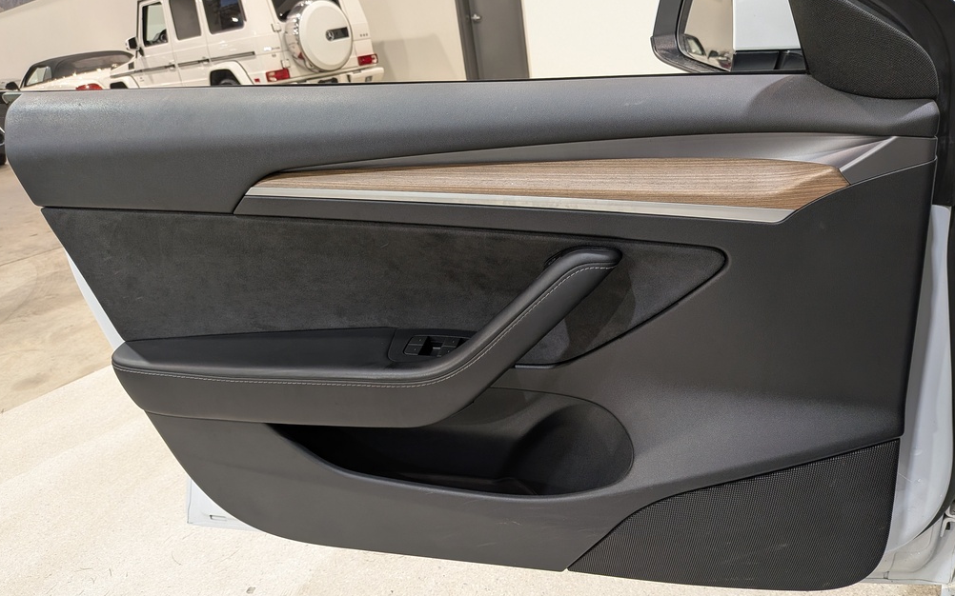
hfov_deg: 70.4
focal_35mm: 26
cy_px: 311
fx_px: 677
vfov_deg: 47.6
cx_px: 479
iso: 152
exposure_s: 1/120
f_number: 1.7
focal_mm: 4.53
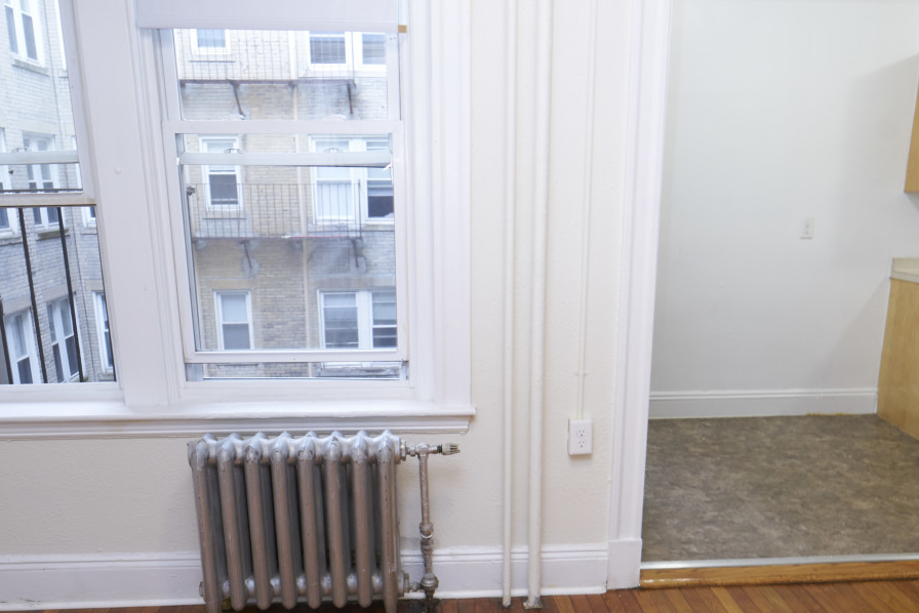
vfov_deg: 40.2
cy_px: 446
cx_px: 478
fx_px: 817
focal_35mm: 32
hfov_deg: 58.7
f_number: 8
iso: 250
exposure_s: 1/5
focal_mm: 14
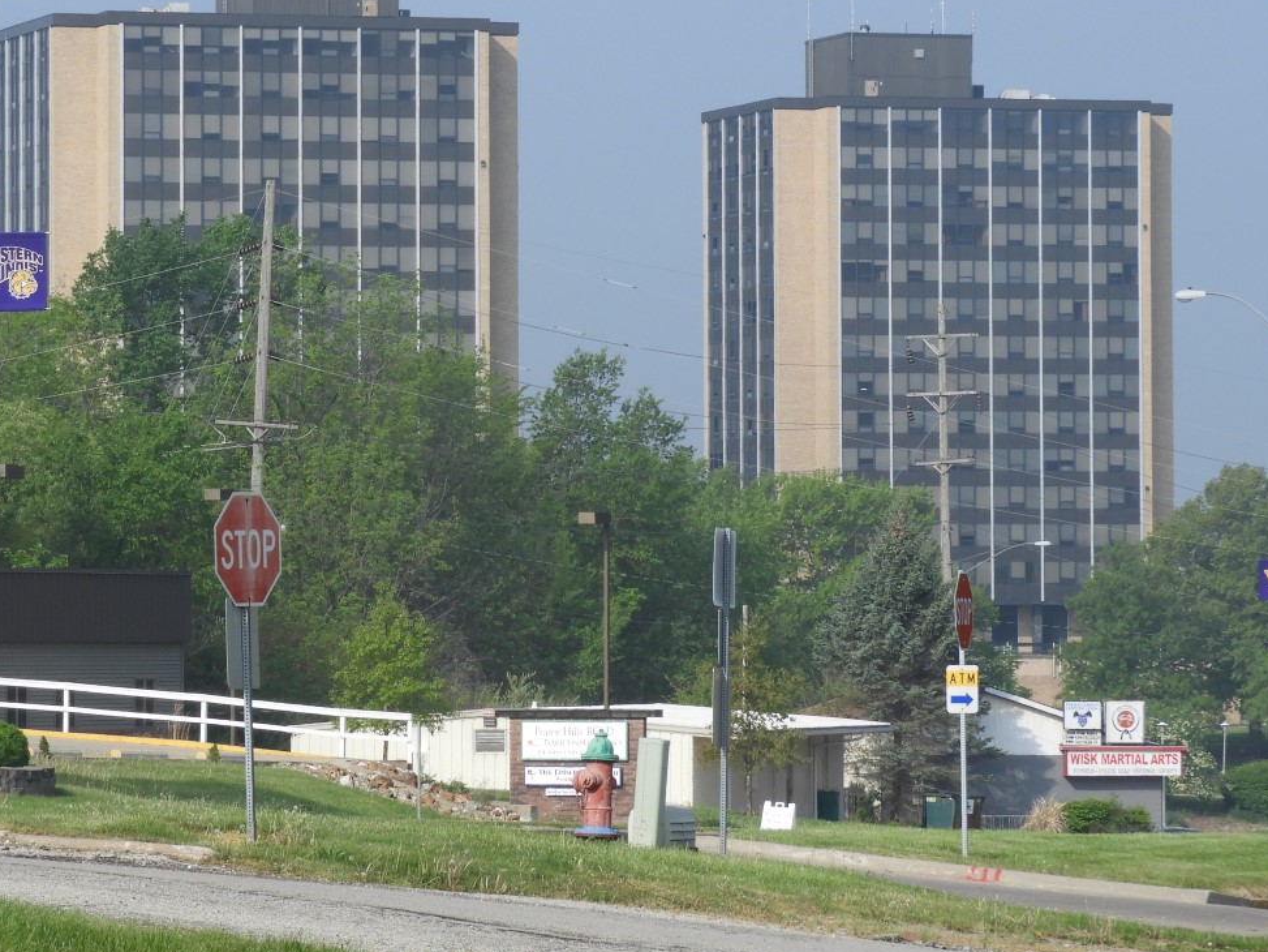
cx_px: 430
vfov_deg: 6.7
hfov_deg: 8.9
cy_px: 275
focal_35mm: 222
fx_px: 8133
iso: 100
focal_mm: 26.9
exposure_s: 1/640
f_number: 5.2
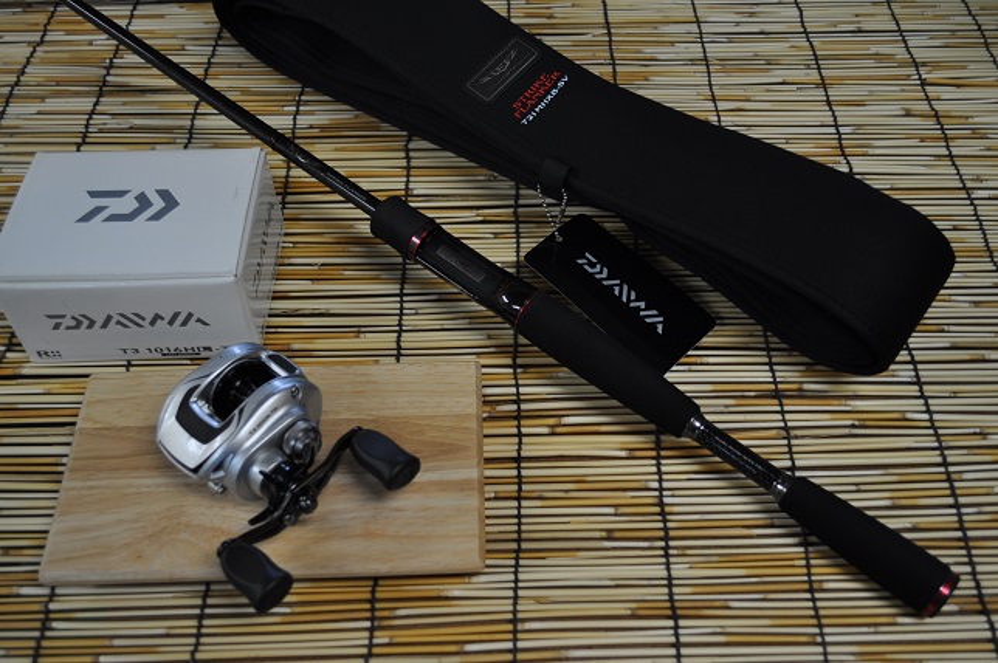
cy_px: 332
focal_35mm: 39
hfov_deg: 49.6
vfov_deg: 34.1
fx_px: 1080
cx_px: 499
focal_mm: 26
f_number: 4.2
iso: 500
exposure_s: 1/60
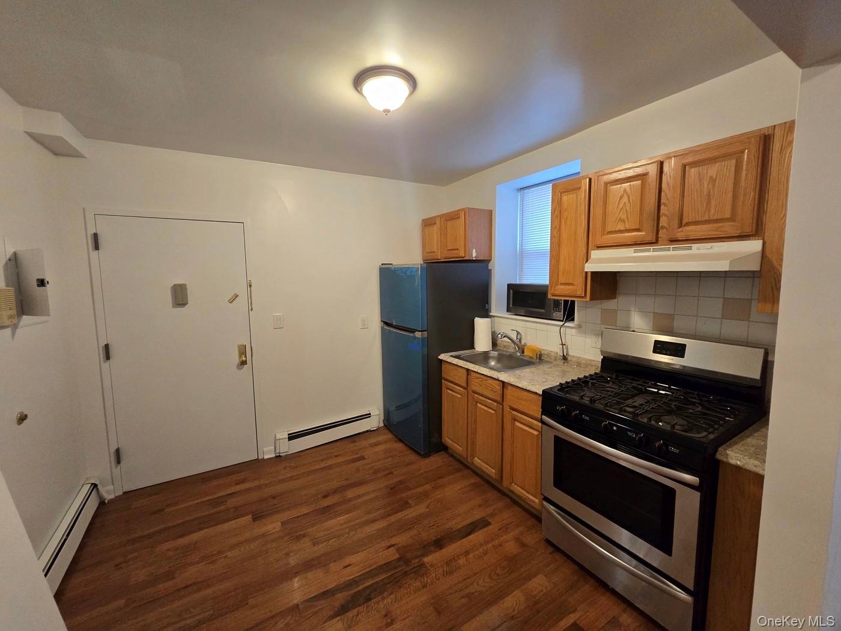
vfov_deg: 89.9
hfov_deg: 106.2
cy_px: 316
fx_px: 316
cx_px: 420
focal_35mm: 13
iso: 500
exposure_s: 1/60
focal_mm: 2.2
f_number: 2.2
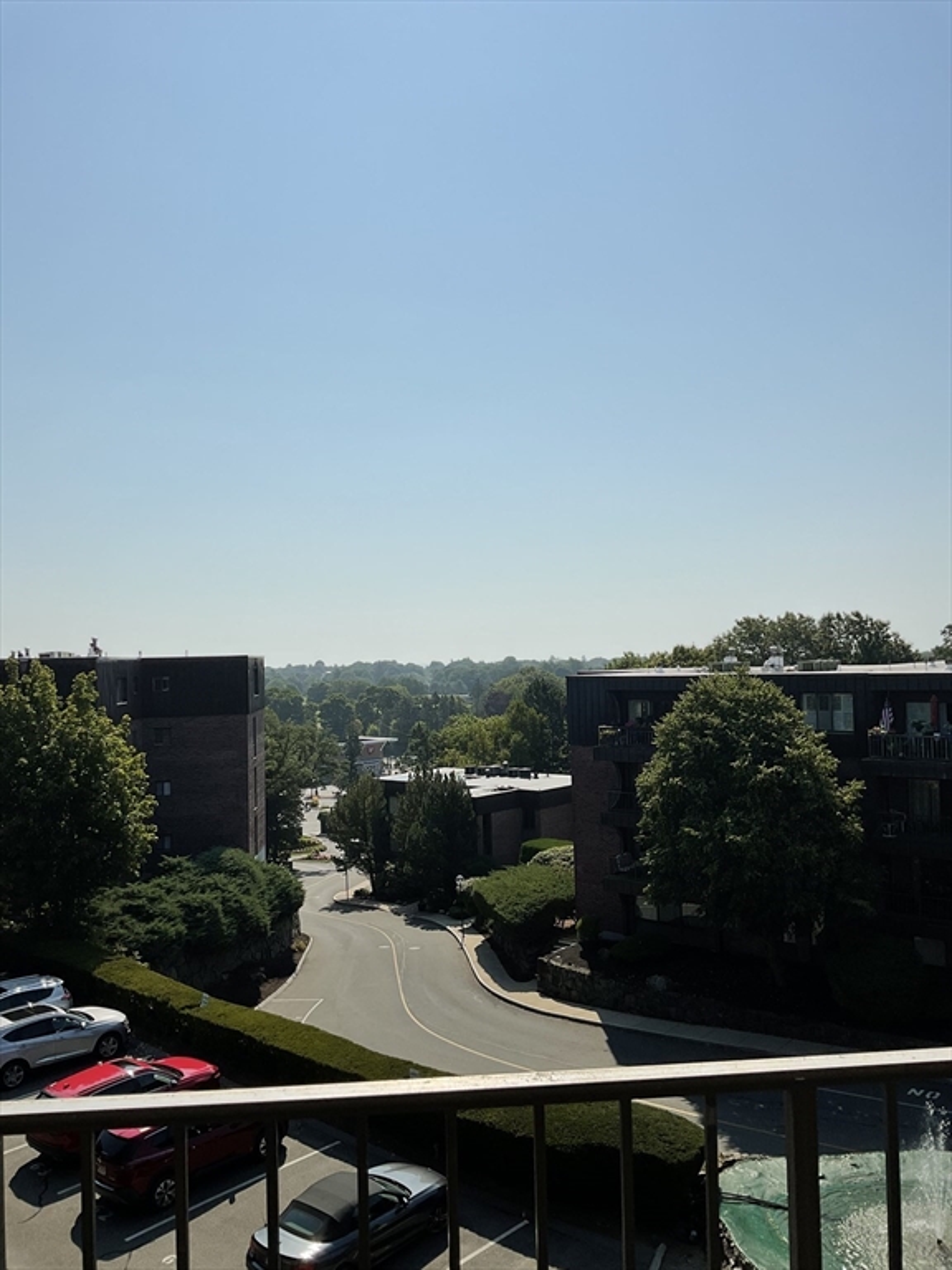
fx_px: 1063
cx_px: 476
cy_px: 635
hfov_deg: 48.2
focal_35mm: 29
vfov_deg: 61.7
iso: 16
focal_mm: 3
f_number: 1.8
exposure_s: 1/5263
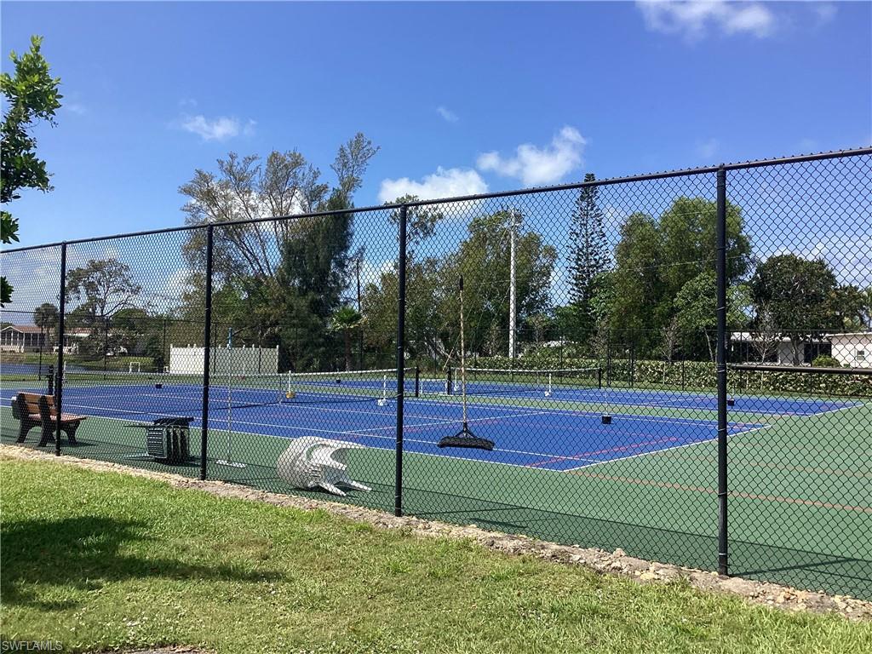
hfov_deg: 58.4
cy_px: 327
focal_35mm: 31
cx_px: 436
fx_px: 781
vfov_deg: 45.4
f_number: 2.4
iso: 25
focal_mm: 3.3
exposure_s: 1/1359
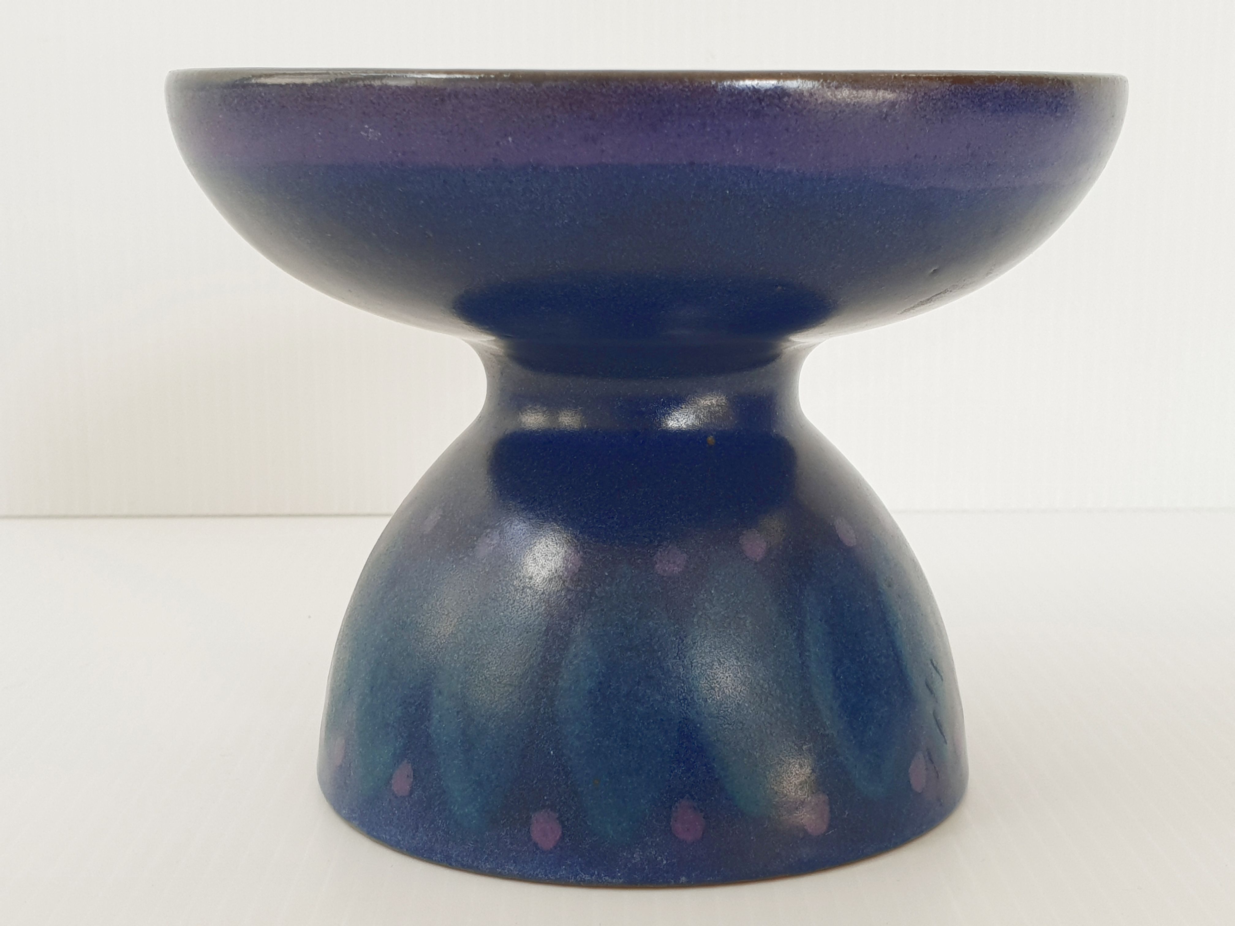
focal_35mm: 26
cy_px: 463
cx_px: 618
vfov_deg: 53.1
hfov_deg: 67.3
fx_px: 928
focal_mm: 4.3
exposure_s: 1/100
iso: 64
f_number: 2.4
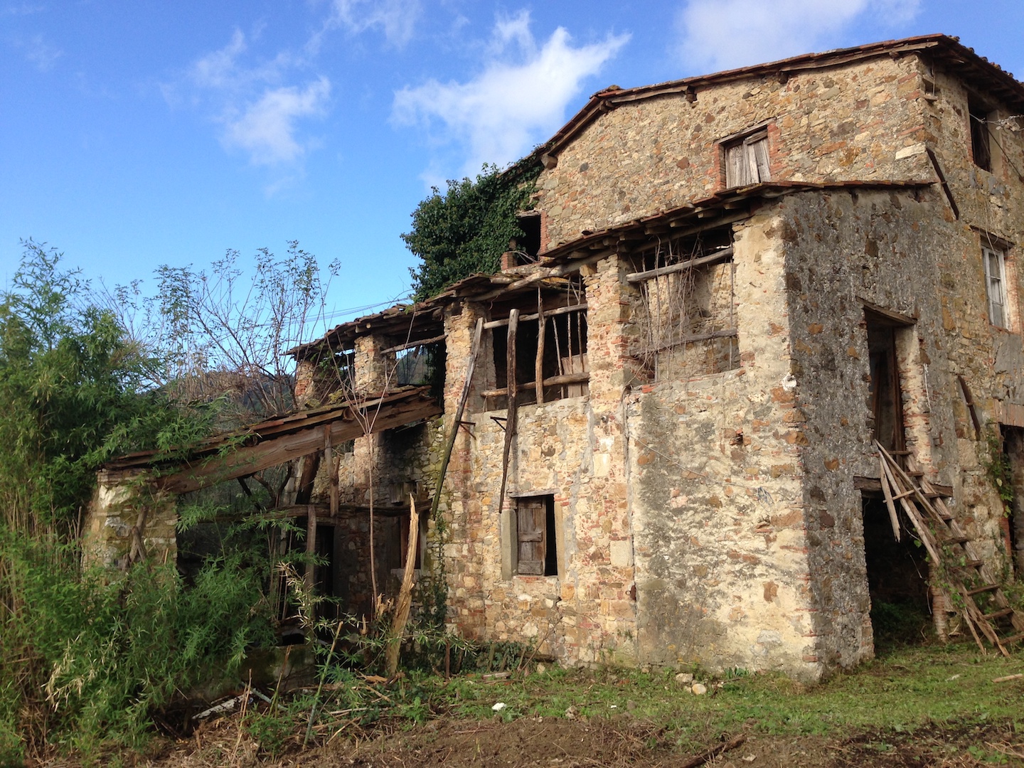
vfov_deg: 42.9
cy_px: 384
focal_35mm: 33
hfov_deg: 55.4
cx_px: 512
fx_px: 976
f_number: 2.4
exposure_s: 1/589
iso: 50
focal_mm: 4.13
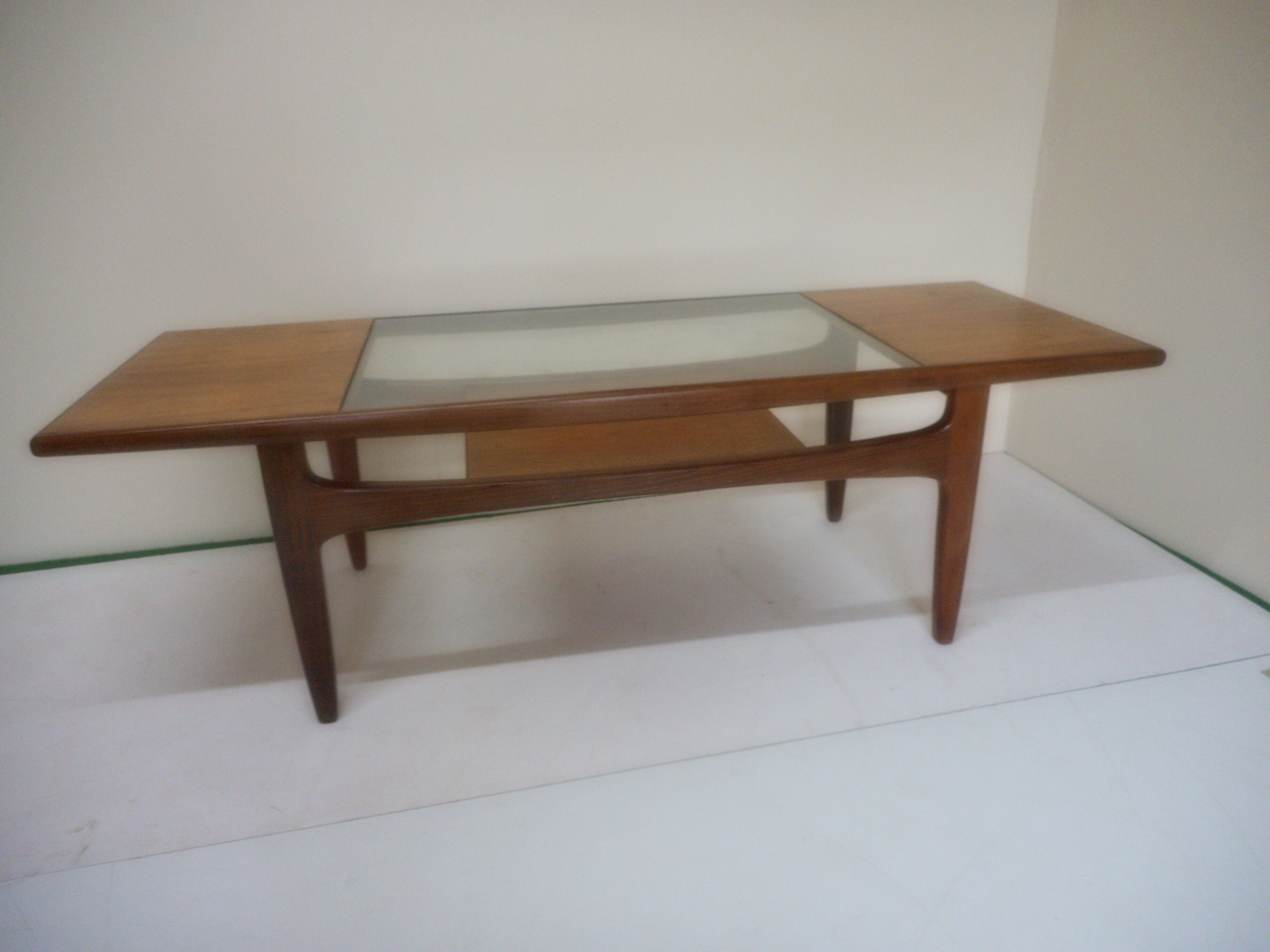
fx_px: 917
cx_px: 635
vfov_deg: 54.9
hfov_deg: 69.4
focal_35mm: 25
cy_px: 476
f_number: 3.7
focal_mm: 4.5
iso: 400
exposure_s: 1/25
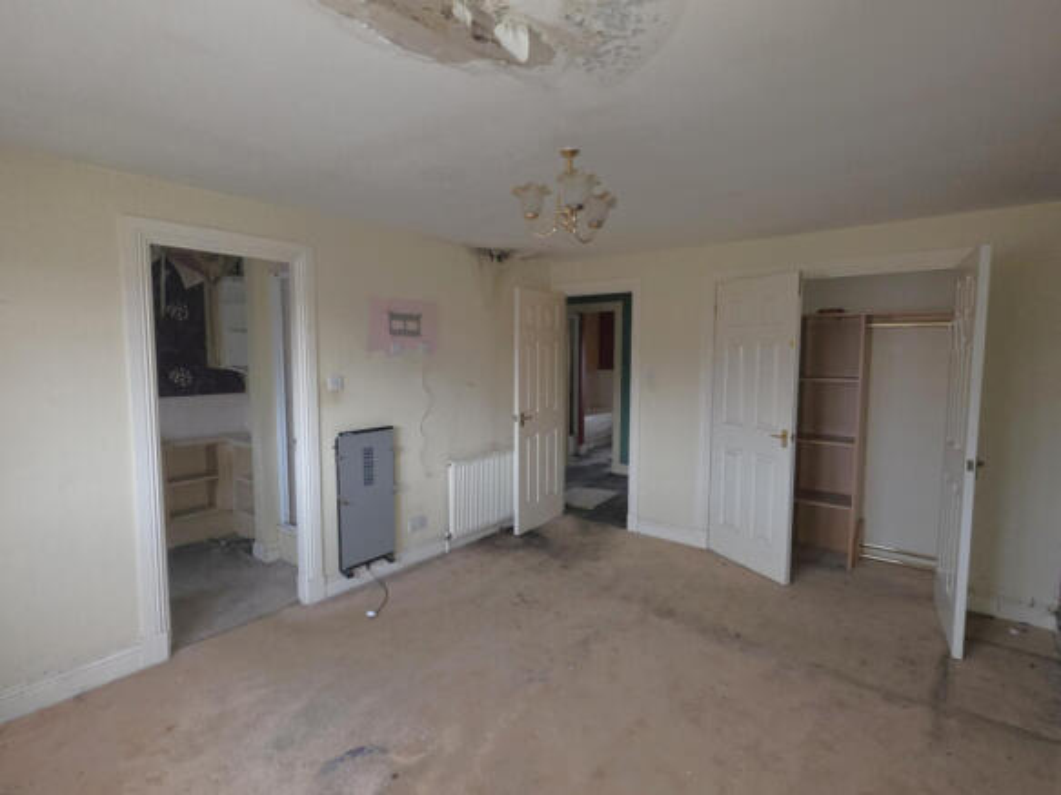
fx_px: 521
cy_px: 398
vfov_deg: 74.7
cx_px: 530
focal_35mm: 17
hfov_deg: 91.0
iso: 250
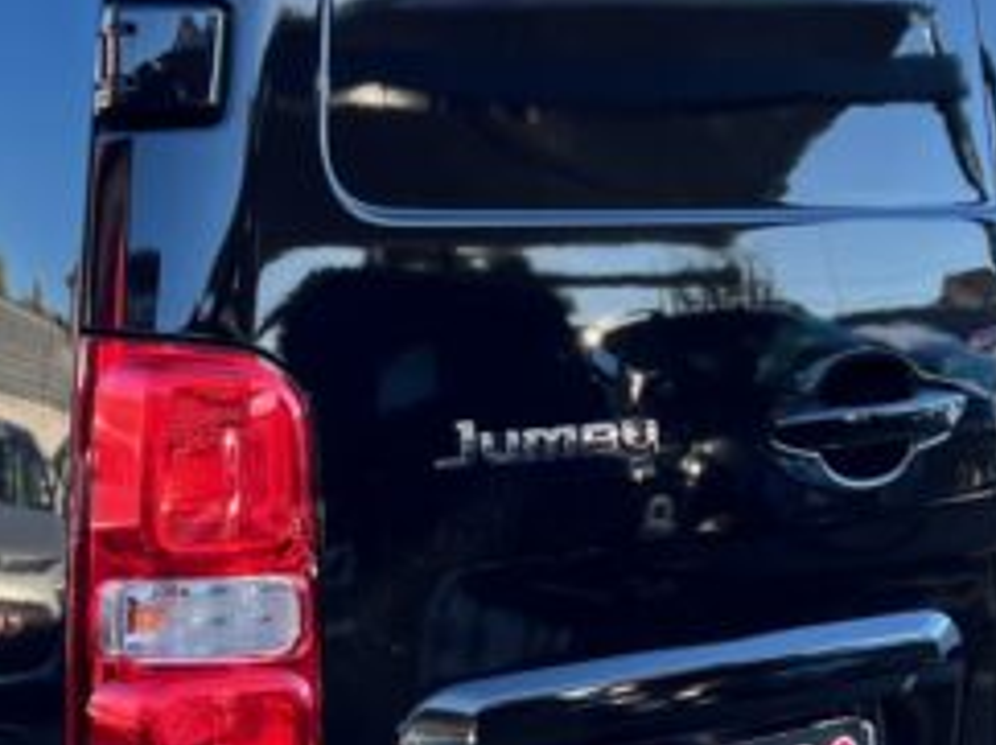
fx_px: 2472
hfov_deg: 22.5
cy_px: 535
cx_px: 193
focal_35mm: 86
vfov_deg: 17.1
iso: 50
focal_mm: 5.7
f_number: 1.5
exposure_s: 1/389
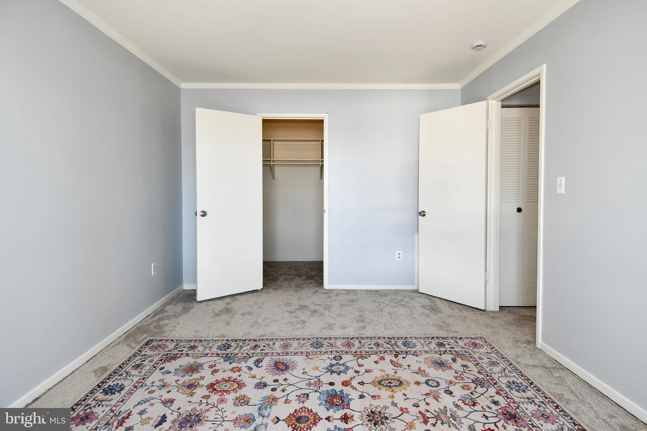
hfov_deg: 90.0
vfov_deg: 67.4
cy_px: 216
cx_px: 324
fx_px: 323
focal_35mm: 18
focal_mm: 12
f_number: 5
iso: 200
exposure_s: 1/100
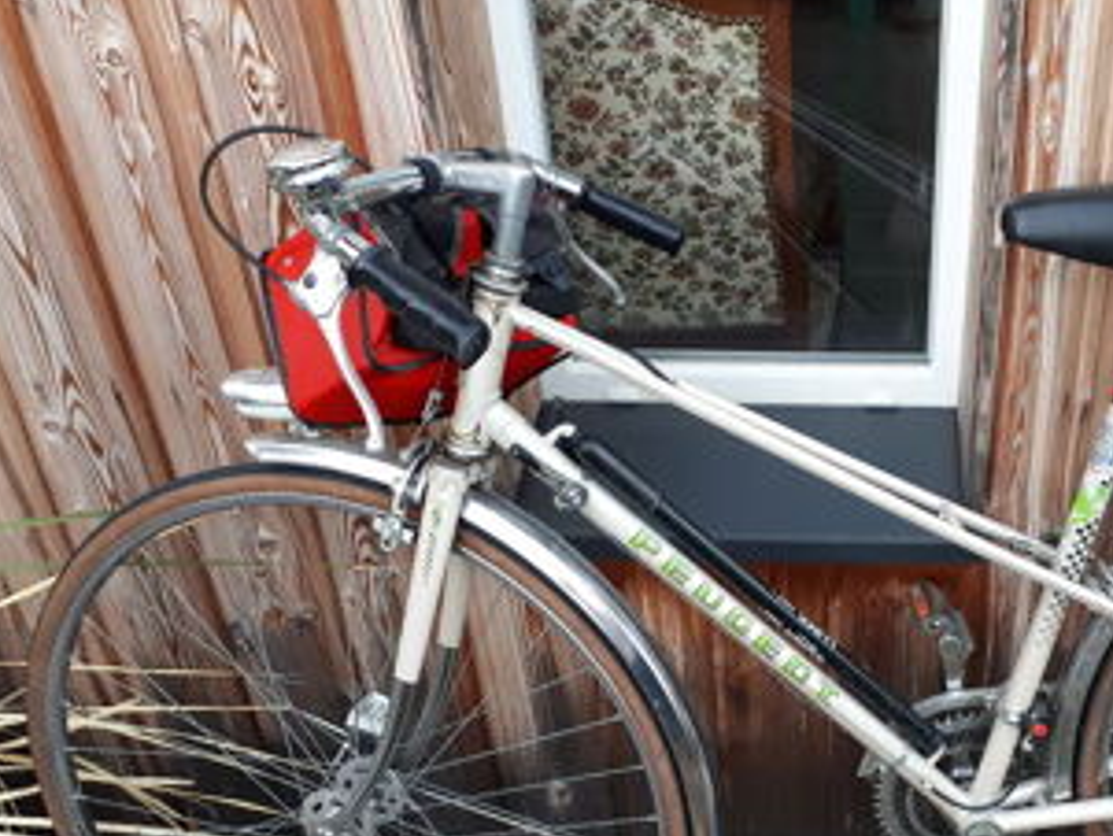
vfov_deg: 33.0
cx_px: 850
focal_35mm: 43
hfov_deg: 42.3
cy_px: 621
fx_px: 1383
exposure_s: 1/33
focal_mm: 3.6
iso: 160
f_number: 1.9
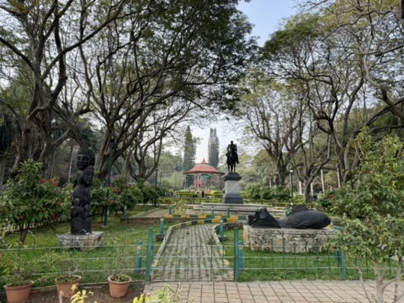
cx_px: 202
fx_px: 280
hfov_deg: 71.6
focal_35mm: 24
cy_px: 152
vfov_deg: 56.8
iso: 100
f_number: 1.78
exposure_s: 1/1122
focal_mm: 6.76
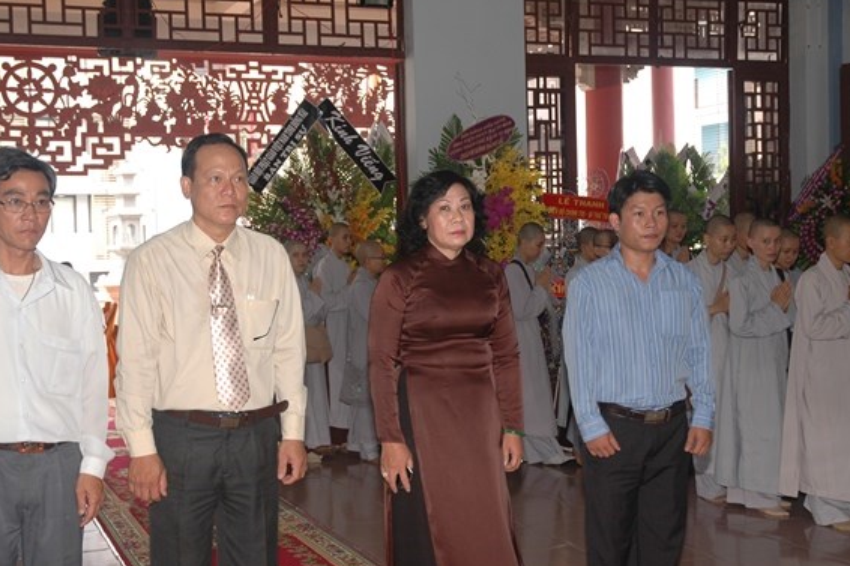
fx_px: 1241
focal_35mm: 53
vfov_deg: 25.7
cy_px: 281
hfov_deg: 37.8
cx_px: 380
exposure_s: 1/60
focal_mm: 31
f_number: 4
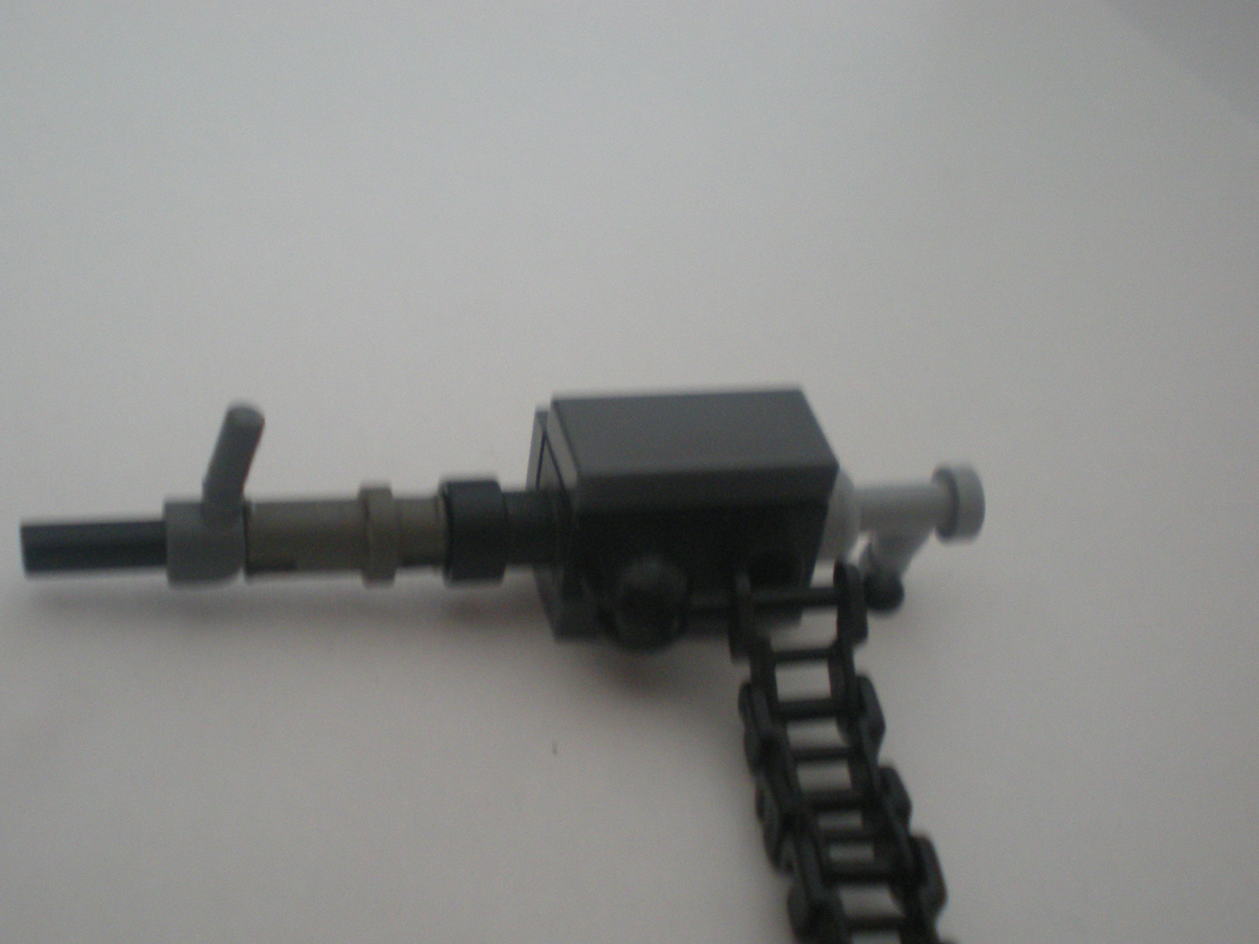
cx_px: 556
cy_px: 575
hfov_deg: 33.7
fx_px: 2073
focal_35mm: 57
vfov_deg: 25.6
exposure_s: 1/20
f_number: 3.5
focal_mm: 7.4
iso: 200
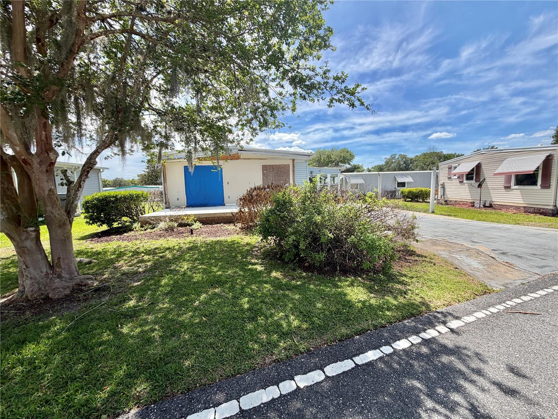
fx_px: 226
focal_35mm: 14
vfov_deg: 85.7
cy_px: 210
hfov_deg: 102.1
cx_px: 279
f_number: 2.2
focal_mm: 2.22
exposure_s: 1/770
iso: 25
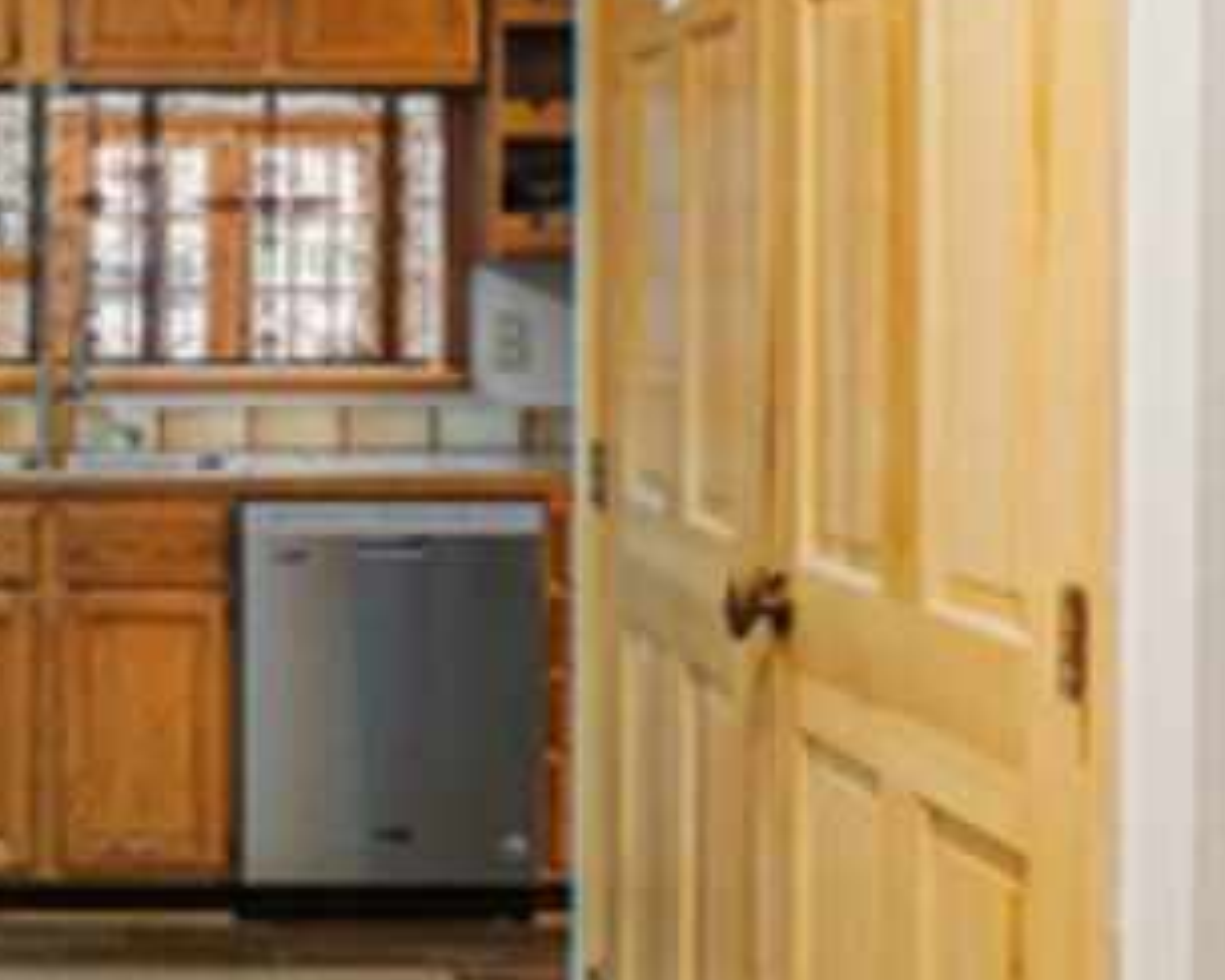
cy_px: 253
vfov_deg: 24.0
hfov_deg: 28.4
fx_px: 2284
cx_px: 36
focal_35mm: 63
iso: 250
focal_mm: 16
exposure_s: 4
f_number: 9
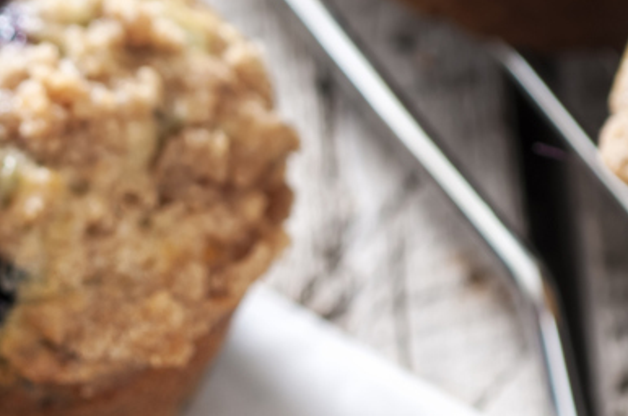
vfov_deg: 4.7
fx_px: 5103
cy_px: 402
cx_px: 7
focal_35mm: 293
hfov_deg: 7.0
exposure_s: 1/200
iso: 100
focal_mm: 60
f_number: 5.6
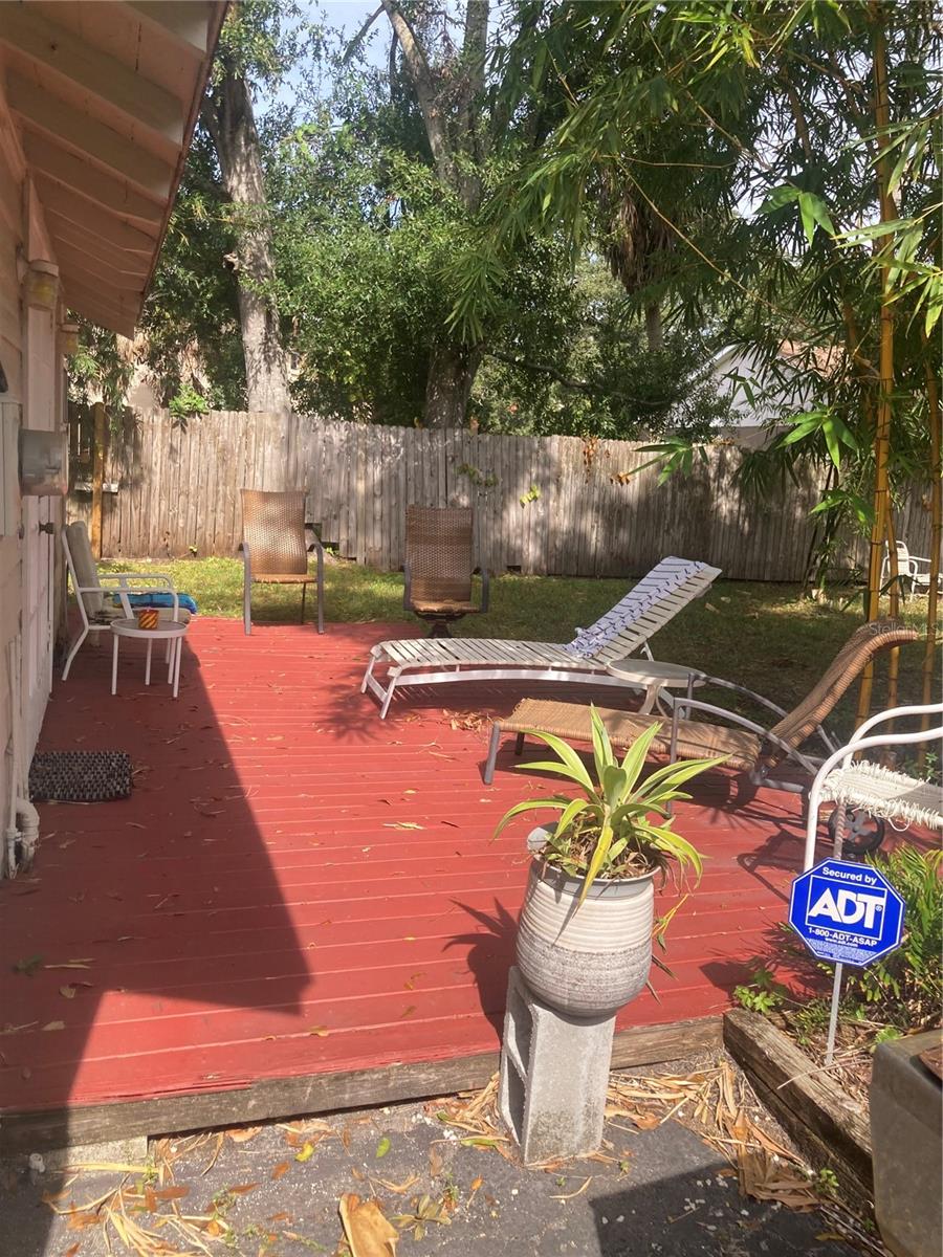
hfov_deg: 49.7
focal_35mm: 28
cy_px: 628
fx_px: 1017
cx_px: 472
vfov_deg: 63.4
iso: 20
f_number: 1.8
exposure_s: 1/725
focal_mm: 3.99
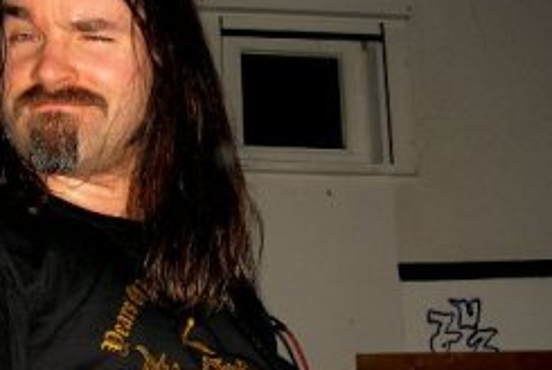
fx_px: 1105
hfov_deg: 27.9
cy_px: 370
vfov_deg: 18.5
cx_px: 196
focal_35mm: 72
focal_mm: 7.8
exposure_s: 1/60.1
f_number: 2.8
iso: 64
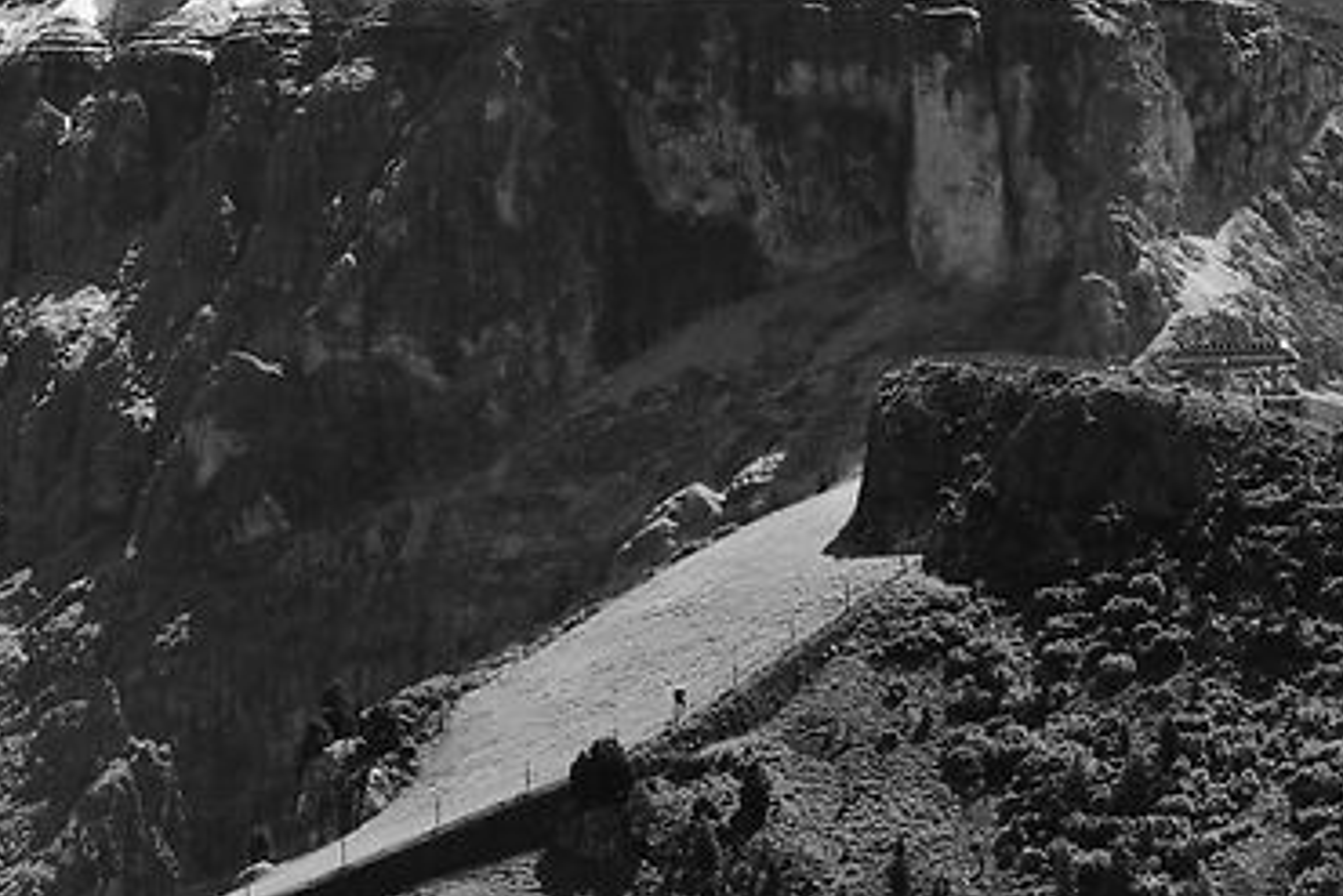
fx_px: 12837
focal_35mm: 344
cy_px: -196
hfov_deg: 5.9
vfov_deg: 4.0
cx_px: -490
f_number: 8
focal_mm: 35
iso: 200
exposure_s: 1/420
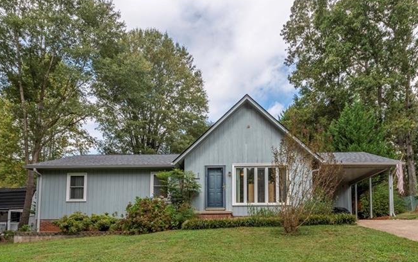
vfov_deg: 47.9
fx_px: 273
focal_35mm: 24
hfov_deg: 74.5
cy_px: 215
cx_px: 233
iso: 320
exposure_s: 1/4000
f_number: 5.6
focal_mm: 15
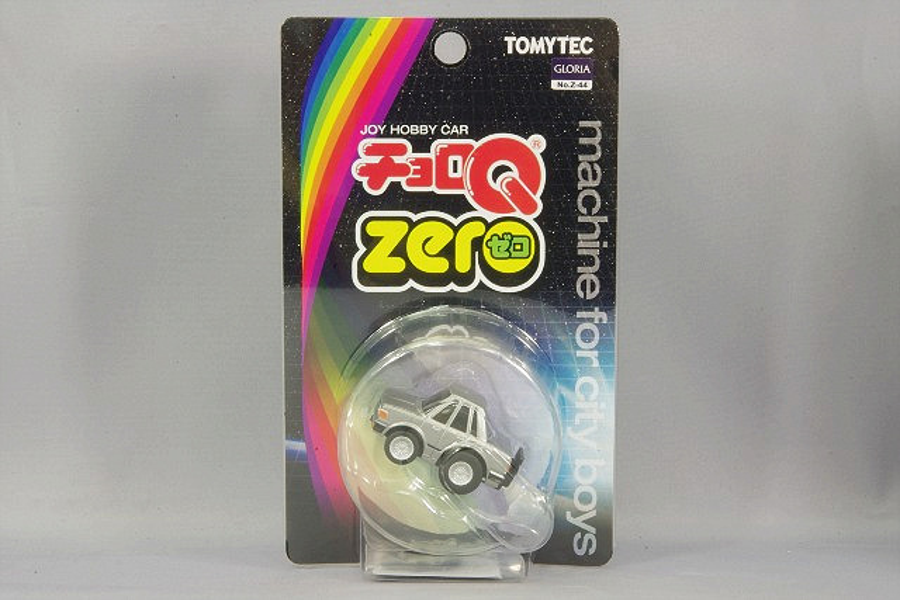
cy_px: 300
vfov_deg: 14.6
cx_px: 450
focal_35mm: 94
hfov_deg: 21.7
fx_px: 2350
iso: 400
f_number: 32
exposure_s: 1
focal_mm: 63
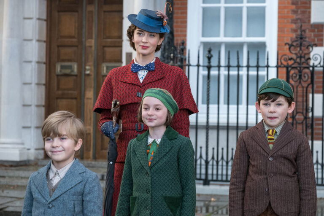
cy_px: 108
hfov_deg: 16.3
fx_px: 1134
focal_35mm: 126
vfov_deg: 10.9
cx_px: 162
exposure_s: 1/160
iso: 1250
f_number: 5
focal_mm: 83.8
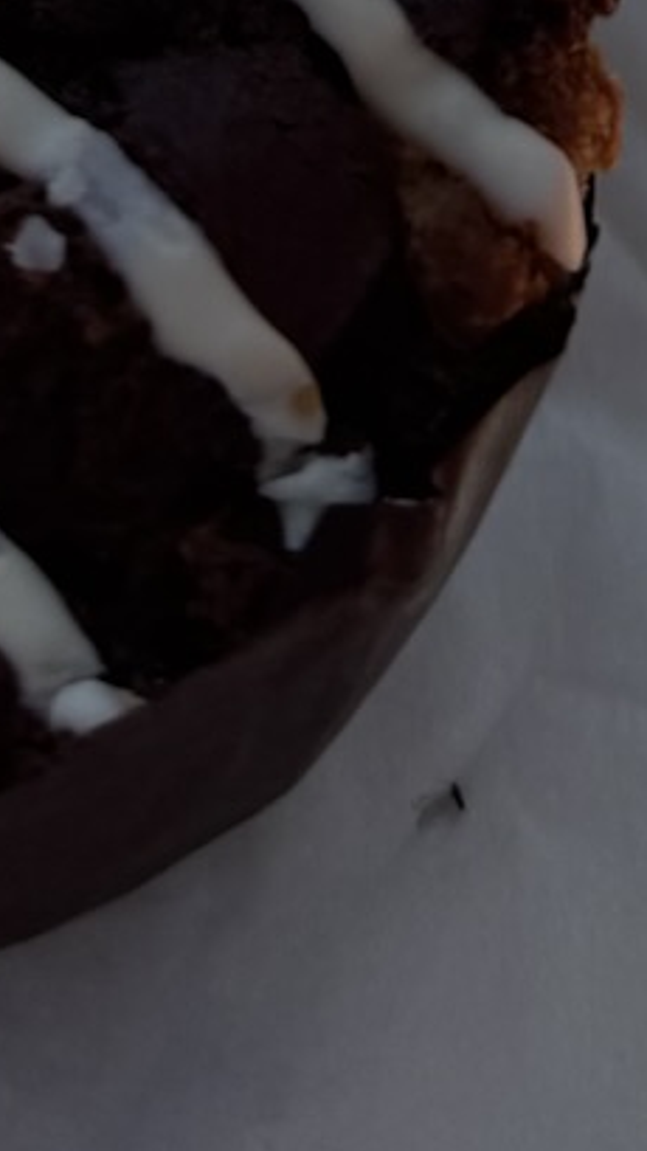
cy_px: -1340
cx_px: 315
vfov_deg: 13.6
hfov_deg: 9.5
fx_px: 3905
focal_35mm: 128
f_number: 1.78
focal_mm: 6.76
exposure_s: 1/7092
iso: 80
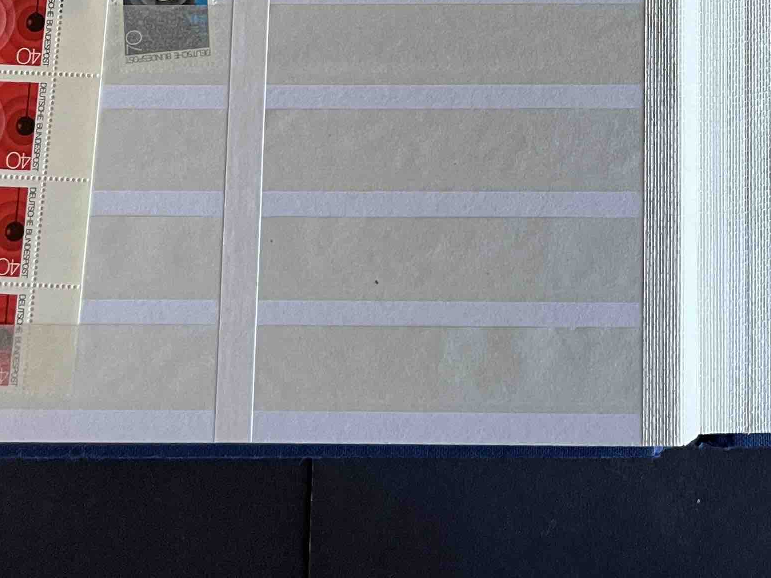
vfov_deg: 20.3
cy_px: -114
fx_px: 1514
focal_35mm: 68
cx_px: 688
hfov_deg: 27.6
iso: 125
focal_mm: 5.1
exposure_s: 1/87
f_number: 1.6
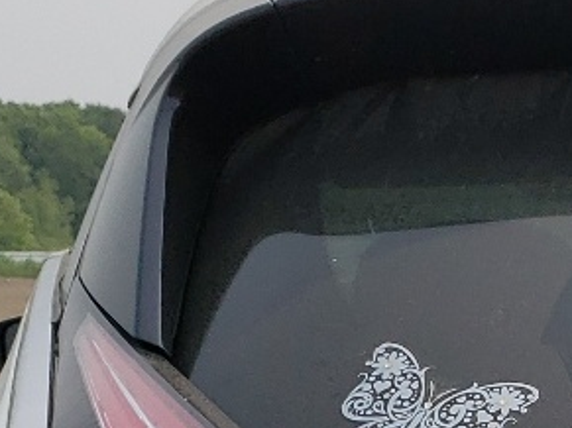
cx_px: 914
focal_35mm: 143
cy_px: 821
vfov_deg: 9.7
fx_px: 2362
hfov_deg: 12.9
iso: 50
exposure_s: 1/3333
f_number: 1.5
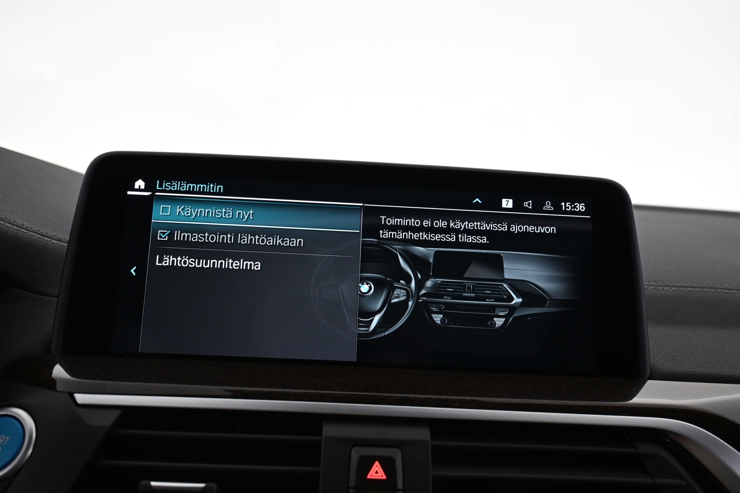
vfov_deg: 40.0
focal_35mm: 33
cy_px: 246
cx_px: 370
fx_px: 678
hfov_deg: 57.2
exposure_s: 1/40
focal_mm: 22
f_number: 4
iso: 1600
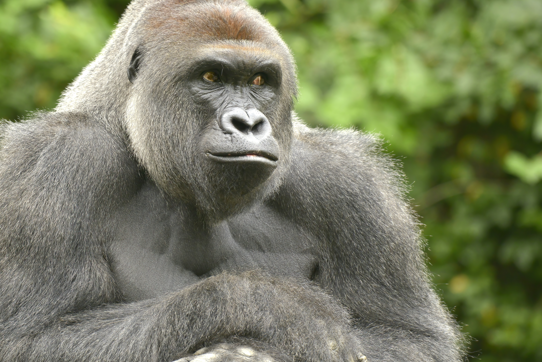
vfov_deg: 2.9
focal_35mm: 479
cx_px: 232
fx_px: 7213
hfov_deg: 4.3
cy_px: 163
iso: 800
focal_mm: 360
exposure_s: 1/250
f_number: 5.6
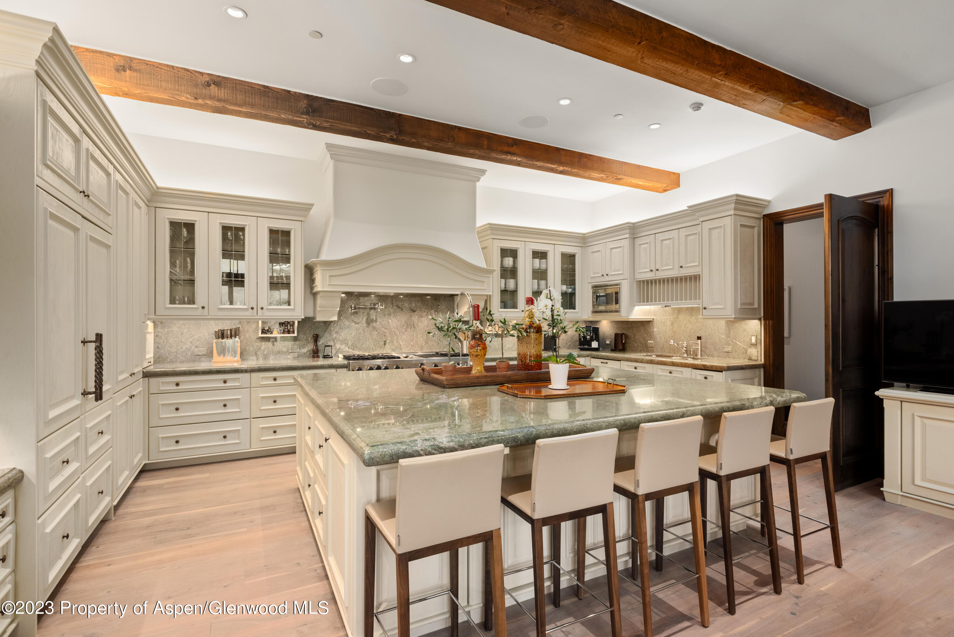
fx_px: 504
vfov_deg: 64.6
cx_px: 477
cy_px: 318
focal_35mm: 19
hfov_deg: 86.9
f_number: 7.1
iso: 800
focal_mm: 19
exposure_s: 1/25
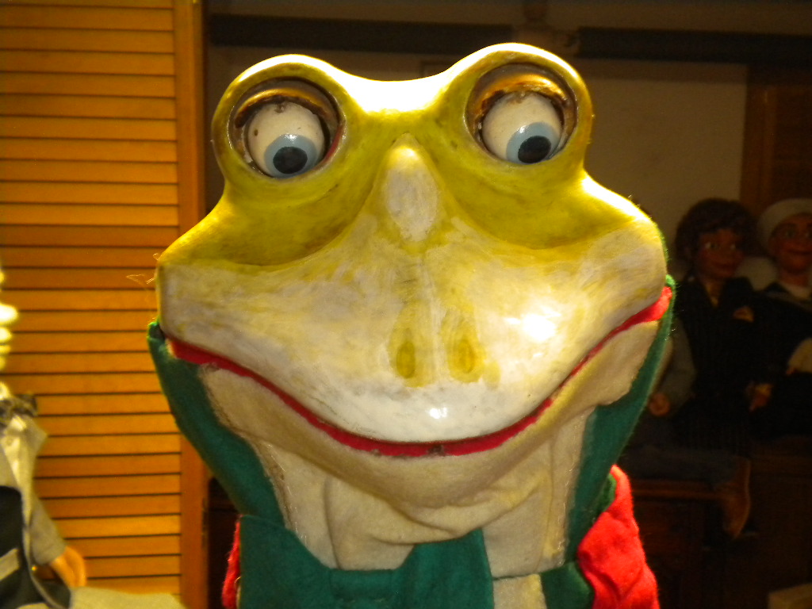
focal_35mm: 52
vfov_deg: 28.0
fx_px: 1220
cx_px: 406
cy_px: 304
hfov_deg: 36.8
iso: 400
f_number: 3.9
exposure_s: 1/30
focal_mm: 9.3
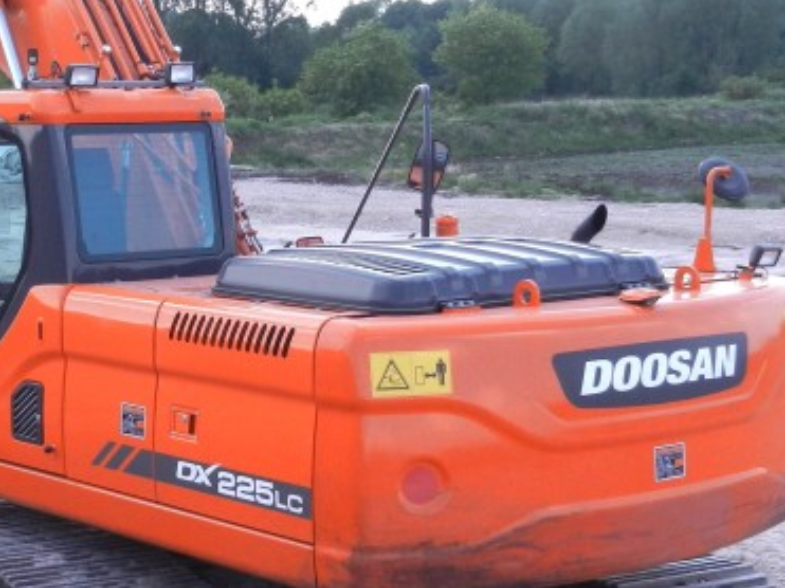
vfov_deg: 18.0
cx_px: 178
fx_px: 1859
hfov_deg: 23.6
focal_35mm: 82
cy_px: 343
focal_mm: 6.9
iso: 160
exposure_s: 1/400
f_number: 4
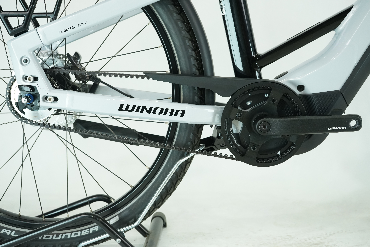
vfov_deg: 27.5
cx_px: 185
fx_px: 504
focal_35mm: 49
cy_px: 124
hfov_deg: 40.3
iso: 1600
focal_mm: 49
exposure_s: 1/200
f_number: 5.6
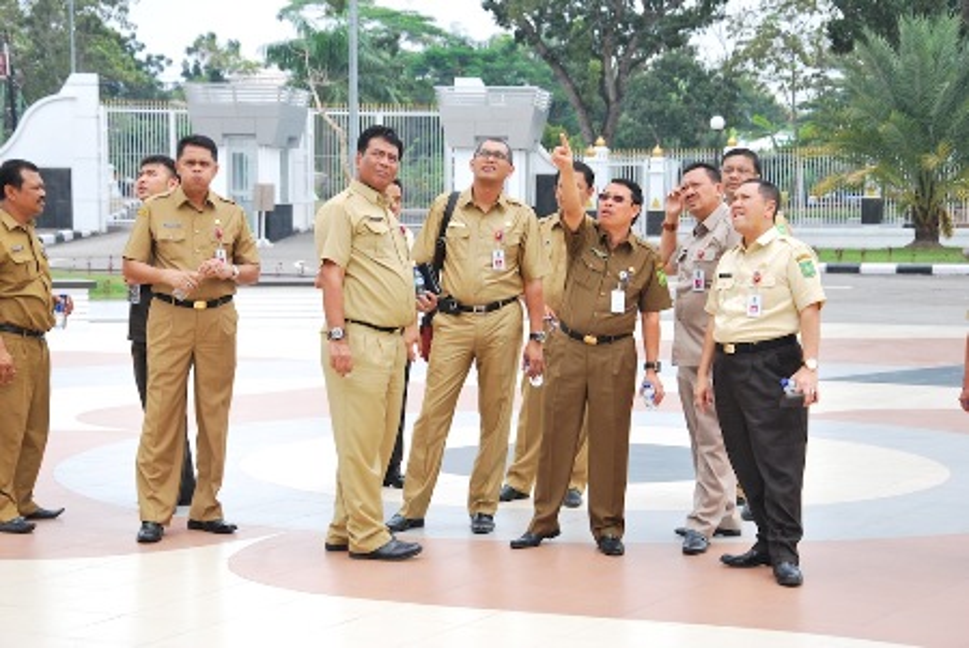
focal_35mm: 87
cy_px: 324
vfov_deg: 15.7
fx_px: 2344
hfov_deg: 23.4
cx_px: 484
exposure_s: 1/320
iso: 200
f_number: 8
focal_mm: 58
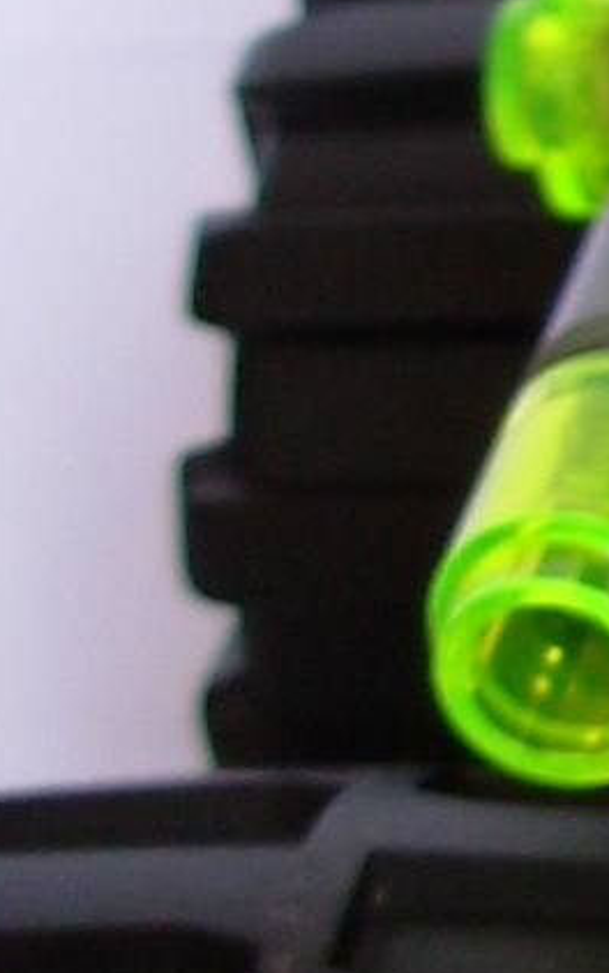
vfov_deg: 7.8
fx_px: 7139
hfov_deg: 4.6
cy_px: 304
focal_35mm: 269
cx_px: 2127
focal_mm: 6.3
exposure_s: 1/19
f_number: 2.9
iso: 50
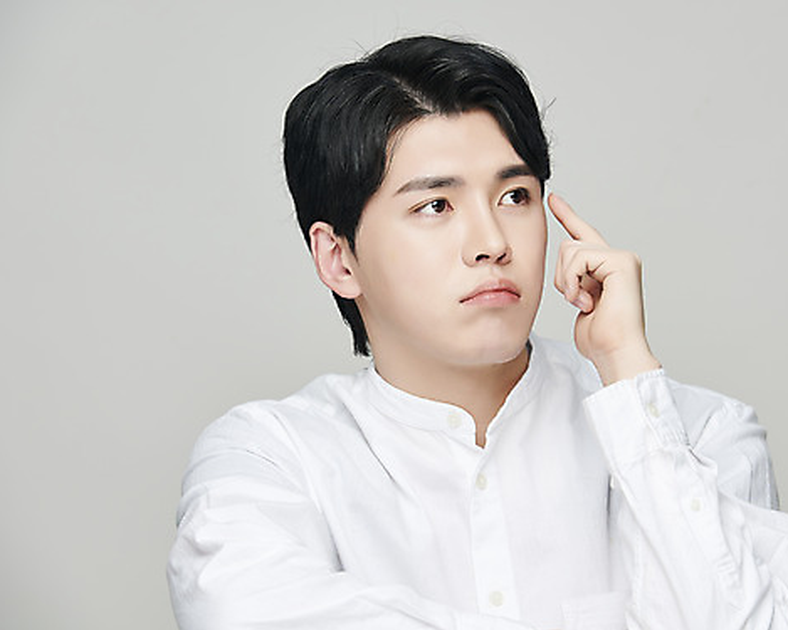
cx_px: 468
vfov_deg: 7.2
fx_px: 5036
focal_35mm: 216
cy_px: 309
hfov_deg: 8.9
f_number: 8
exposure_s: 1/125
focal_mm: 180
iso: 64
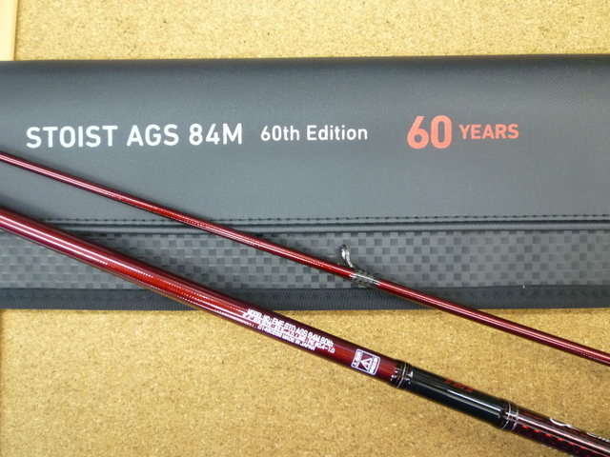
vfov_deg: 48.2
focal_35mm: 29
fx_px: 511
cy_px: 228
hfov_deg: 61.7
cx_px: 305
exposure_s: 1/25
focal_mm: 5.2
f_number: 3.3
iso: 400
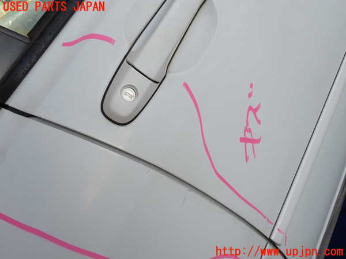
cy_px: 130
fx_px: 360
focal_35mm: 36
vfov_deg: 39.7
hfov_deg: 51.4
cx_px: 173
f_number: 3.5
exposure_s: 1/200
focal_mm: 6.37
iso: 100
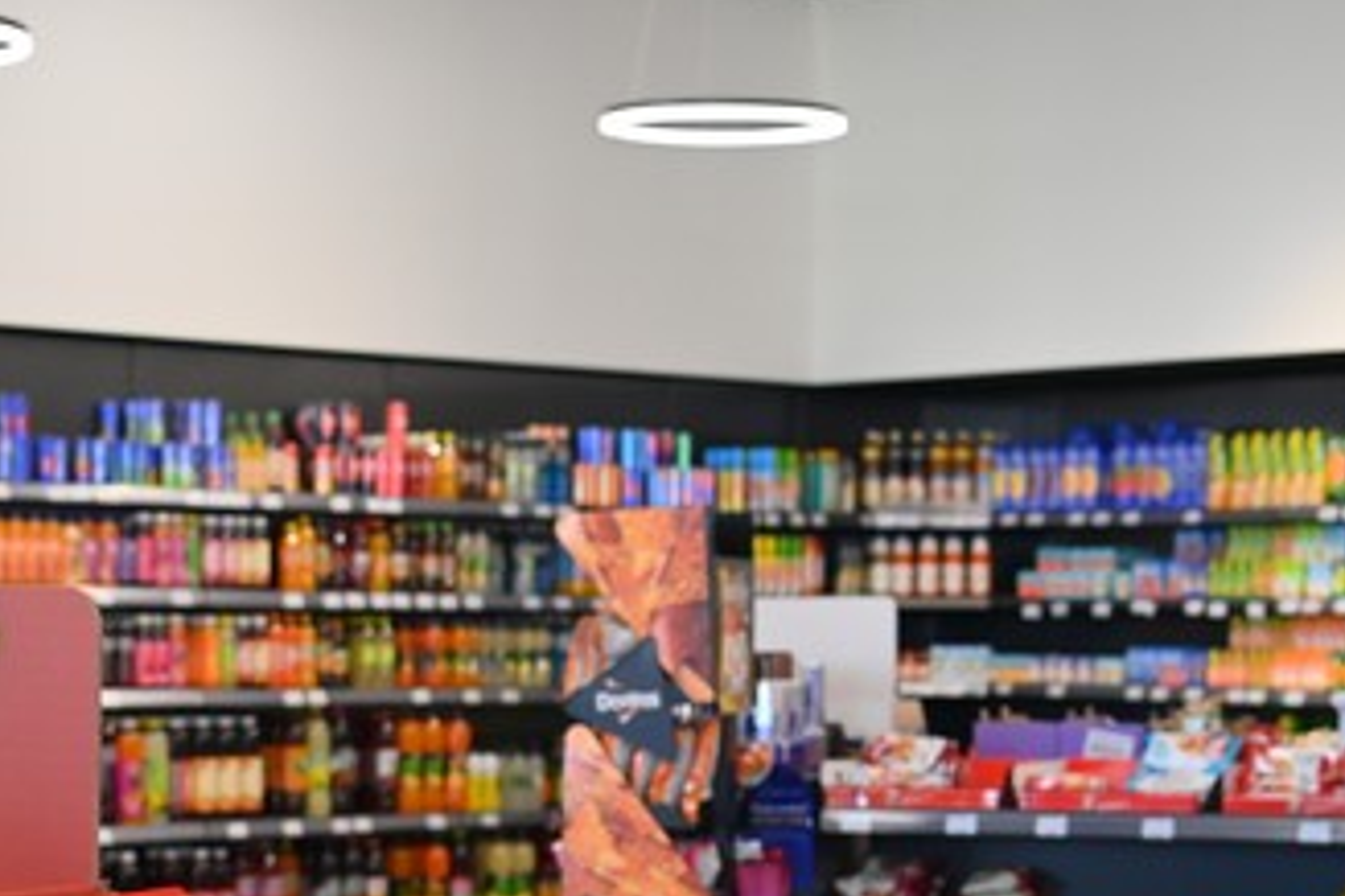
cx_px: 650
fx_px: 3661
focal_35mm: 98
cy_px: 845
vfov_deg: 13.8
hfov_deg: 20.8
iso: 1600
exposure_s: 1/400
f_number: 2.8
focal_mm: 40
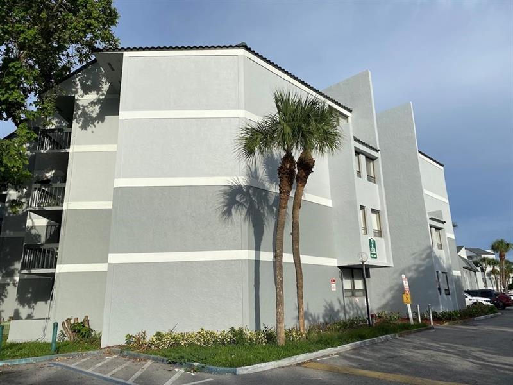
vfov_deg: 53.1
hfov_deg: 67.3
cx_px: 256
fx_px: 385
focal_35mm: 26
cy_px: 192
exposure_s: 1/4444
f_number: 1.8
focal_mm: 4.25
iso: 32
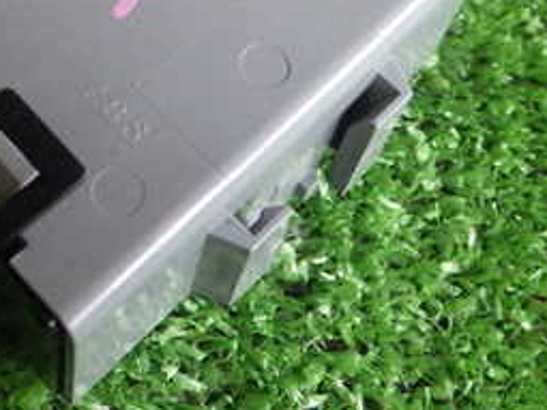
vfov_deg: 19.4
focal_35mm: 73
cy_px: -21
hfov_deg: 26.3
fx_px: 1153
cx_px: 118
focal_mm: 5.5
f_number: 2.3
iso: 1000
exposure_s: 1/45
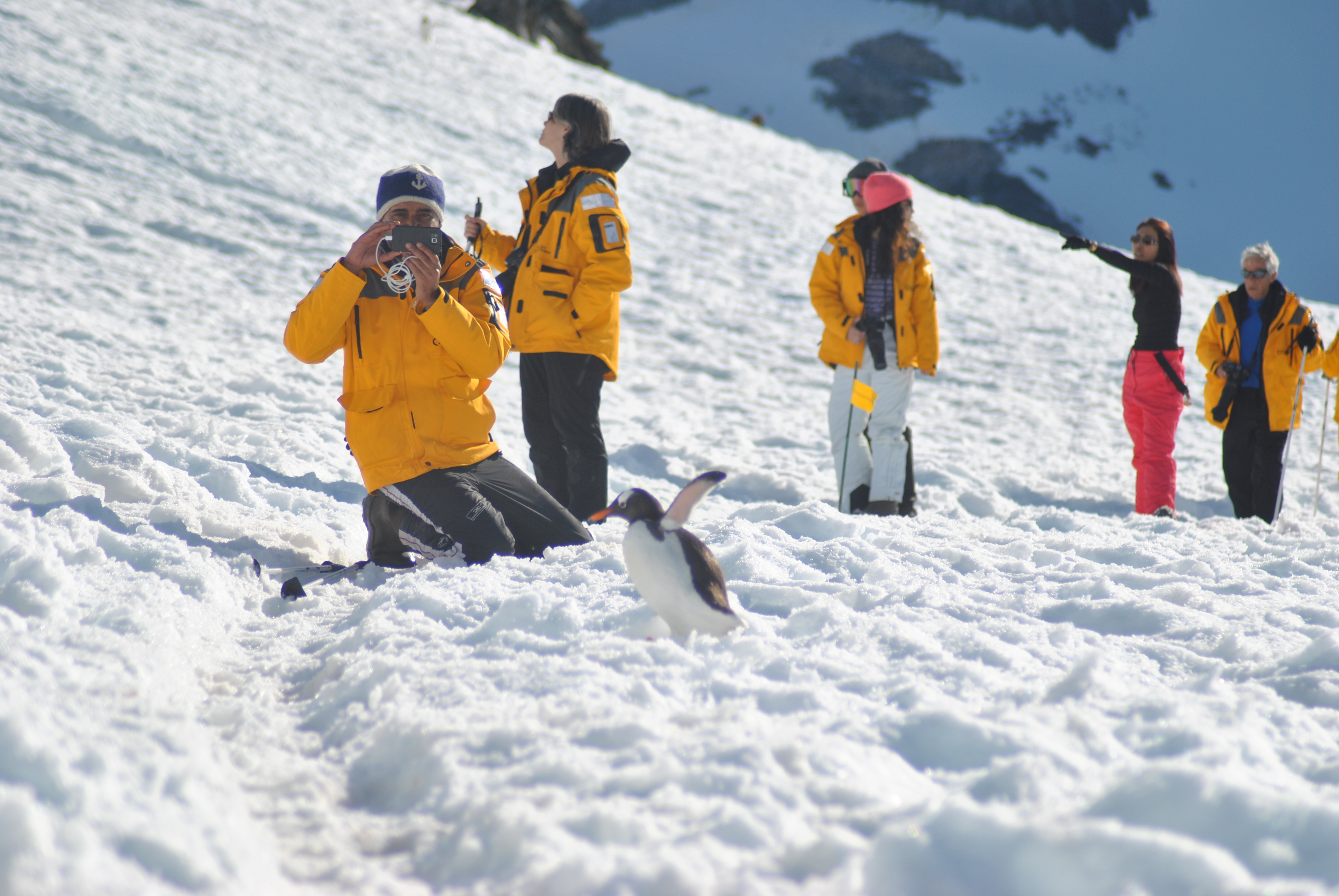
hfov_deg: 8.8
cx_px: 670
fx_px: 8658
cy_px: 448
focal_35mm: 232
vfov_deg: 5.9
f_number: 5.6
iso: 100
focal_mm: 155
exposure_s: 1/1250
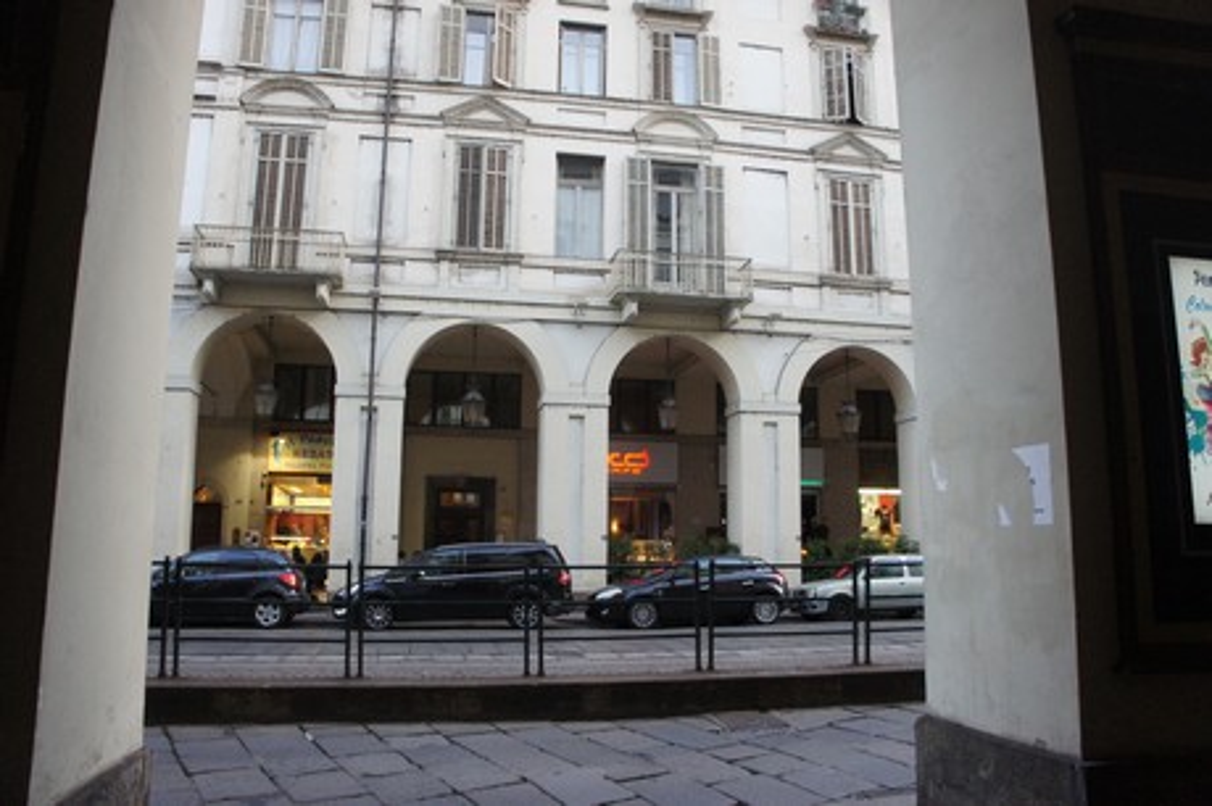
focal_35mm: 27
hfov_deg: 67.4
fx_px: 908
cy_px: 403
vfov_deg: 47.9
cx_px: 606
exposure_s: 1/160
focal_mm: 18
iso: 1600
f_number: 3.5
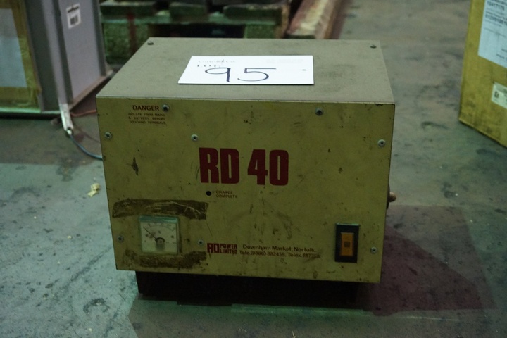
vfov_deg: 29.9
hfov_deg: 43.6
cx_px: 254
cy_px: 169
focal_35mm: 45
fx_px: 634
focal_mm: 30
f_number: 5
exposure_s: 1/30
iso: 3200
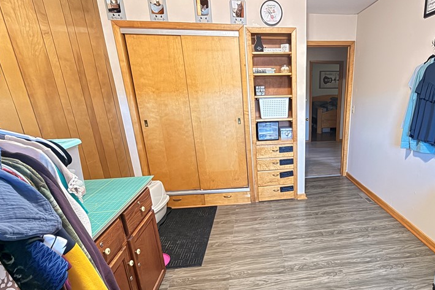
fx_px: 254
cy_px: 170
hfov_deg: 78.6
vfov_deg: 59.1
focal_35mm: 21
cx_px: 289
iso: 1250
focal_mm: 2.22
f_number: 2.2
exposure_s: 1/60
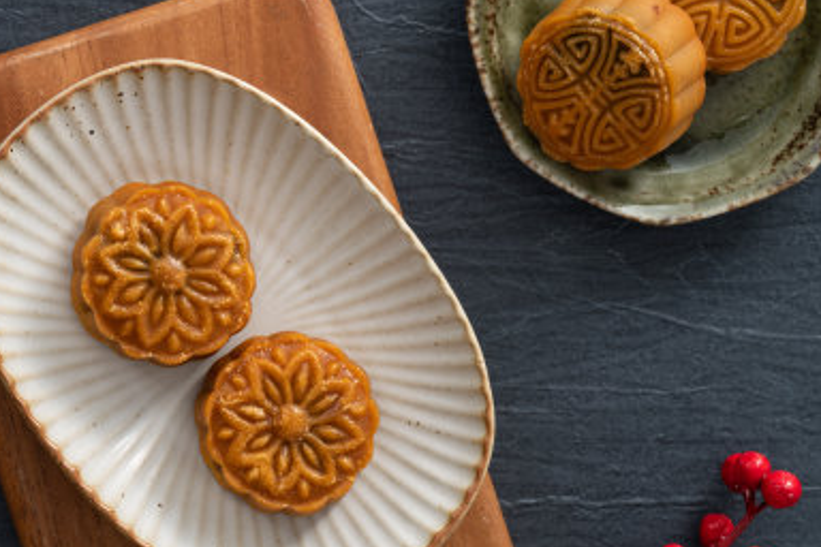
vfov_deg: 7.6
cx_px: 199
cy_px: 323
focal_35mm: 180
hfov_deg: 11.4
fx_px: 4105
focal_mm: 113
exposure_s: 1/125
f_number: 13
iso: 100
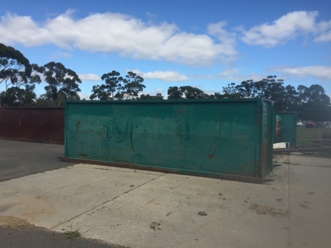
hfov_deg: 61.7
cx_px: 166
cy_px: 124
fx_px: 277
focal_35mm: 29
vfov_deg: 48.2
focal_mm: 4.15
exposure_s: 1/1980
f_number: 2.2
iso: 32
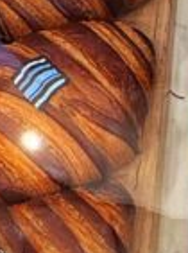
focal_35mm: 102
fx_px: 742
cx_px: 265
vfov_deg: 19.3
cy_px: 147
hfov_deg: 13.7
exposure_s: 1/60
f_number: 2.2
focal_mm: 2.22
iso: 160
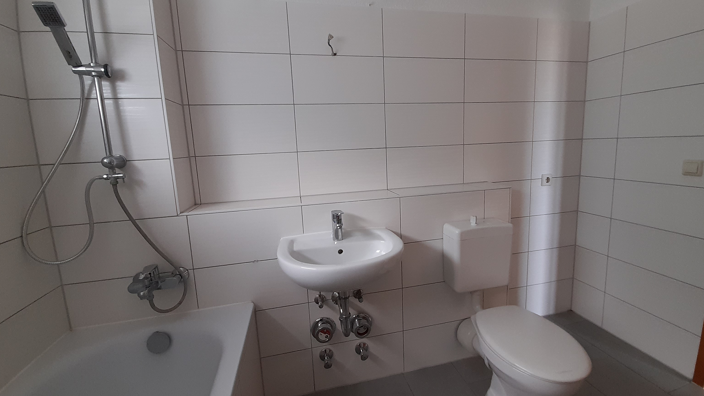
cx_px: 355
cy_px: 191
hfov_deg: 103.0
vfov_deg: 70.5
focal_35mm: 15
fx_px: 280
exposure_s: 1/25
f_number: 2.2
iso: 160
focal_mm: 1.42
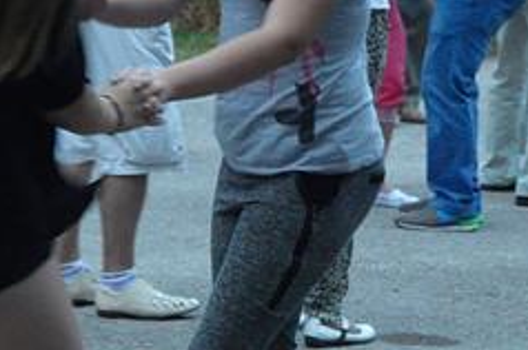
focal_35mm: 236
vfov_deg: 5.8
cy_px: 163
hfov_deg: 8.7
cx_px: 191
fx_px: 3457
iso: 2500
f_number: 4.2
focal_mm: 44
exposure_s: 1/60
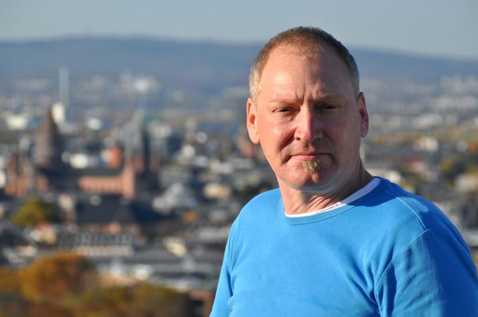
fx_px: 2387
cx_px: 239
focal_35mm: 180
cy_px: 158
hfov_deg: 11.4
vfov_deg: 7.6
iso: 200
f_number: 7.1
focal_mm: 120
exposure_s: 1/800
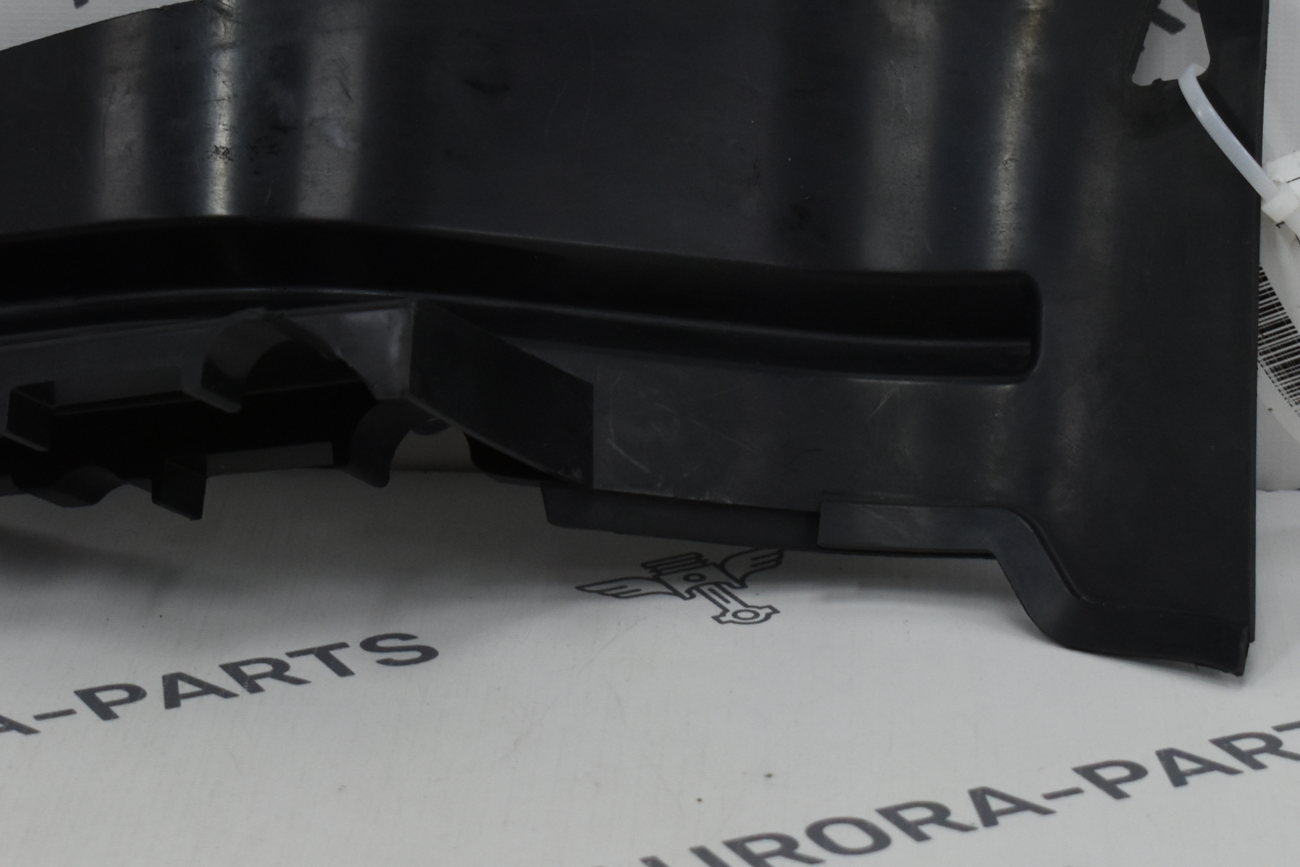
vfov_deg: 9.4
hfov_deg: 14.1
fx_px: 5238
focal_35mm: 145
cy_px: 292
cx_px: 619
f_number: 5
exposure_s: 1/200
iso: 720
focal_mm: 45
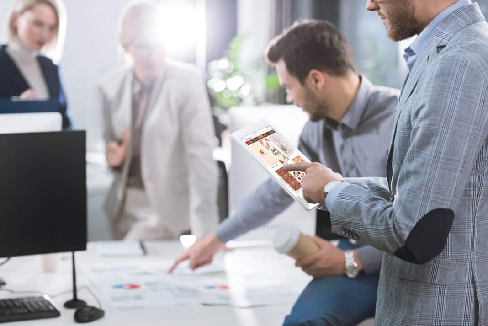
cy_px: 163
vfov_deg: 13.4
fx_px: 1383
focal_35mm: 102
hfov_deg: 20.0
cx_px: 244
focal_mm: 102
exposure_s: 1/160
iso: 320
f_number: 3.2
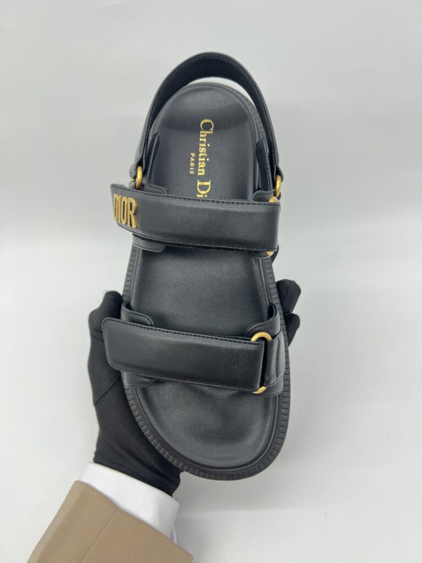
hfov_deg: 53.1
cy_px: 282
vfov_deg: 67.3
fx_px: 423
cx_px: 211
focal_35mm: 26
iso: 50
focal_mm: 5.7
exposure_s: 1/100
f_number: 1.5
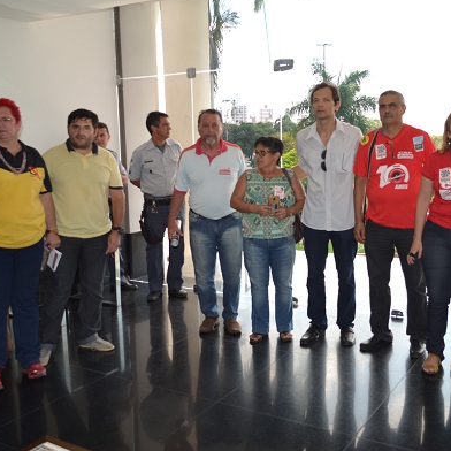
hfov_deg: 42.6
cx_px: 274
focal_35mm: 39
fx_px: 575
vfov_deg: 42.8
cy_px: 222
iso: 100
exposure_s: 1/40
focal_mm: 20
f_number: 3.8
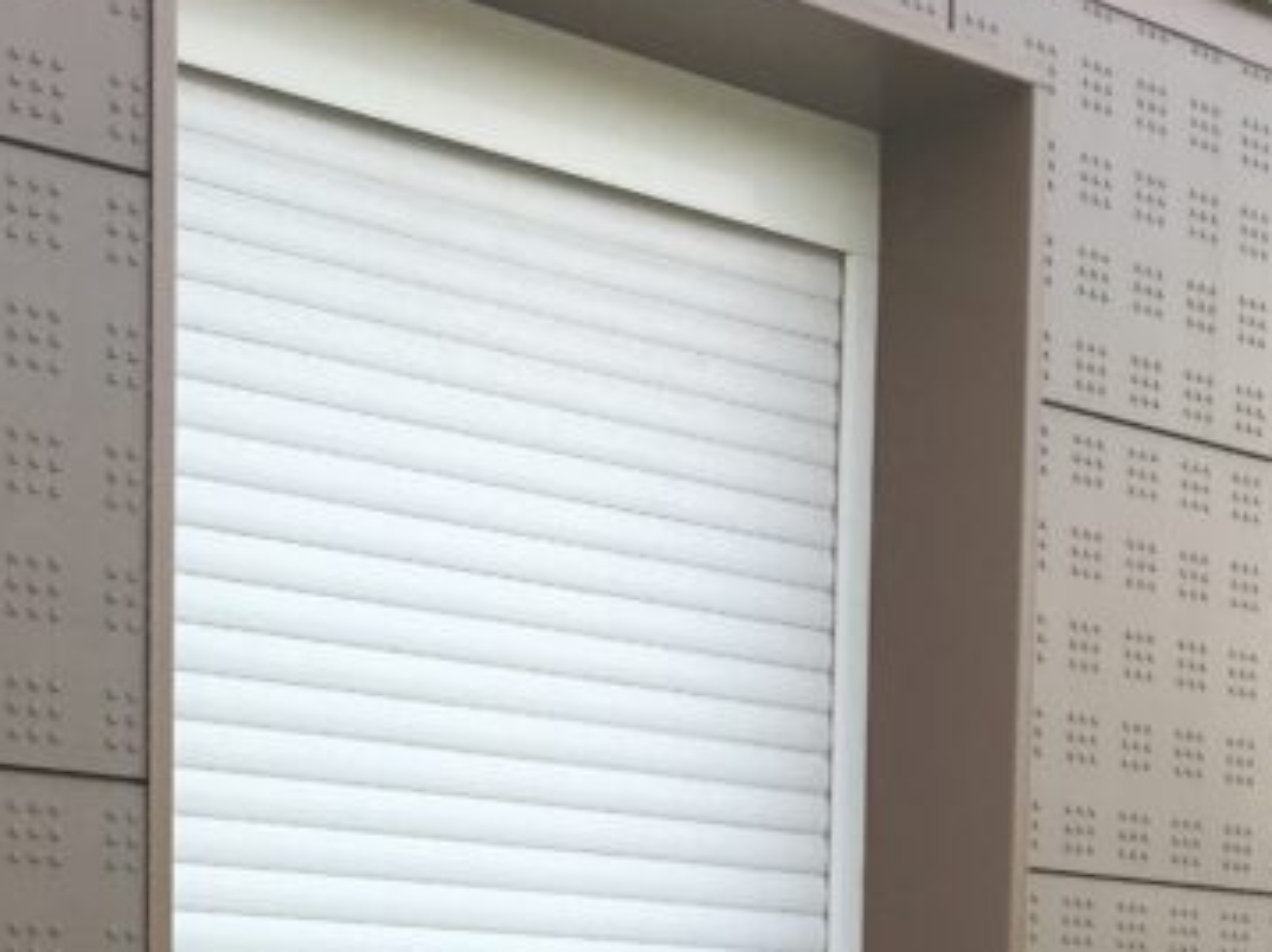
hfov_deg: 23.2
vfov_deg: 16.5
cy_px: 1318
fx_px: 3048
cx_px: 213
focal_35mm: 83
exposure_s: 1/323
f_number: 2.2
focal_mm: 4.15
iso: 25
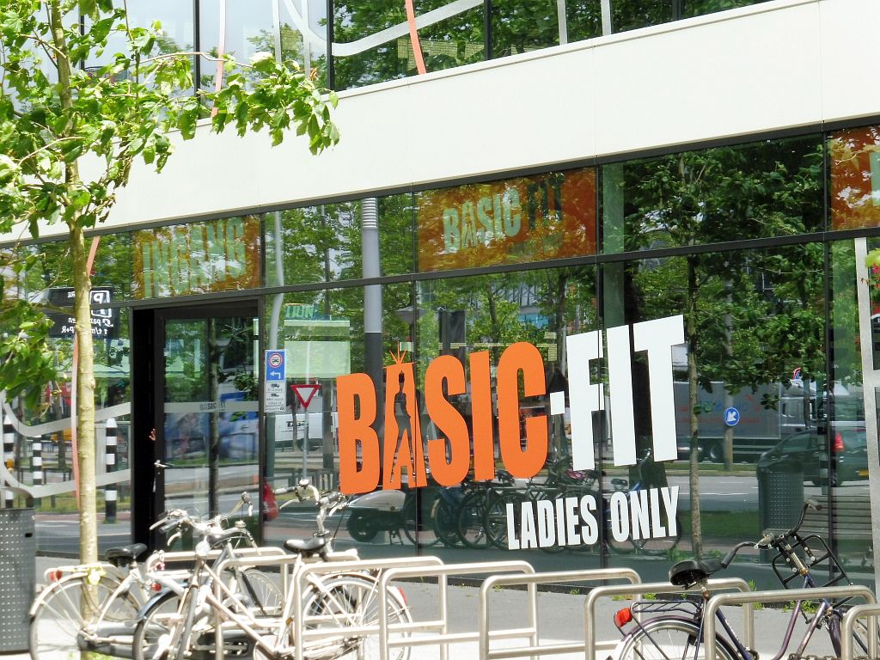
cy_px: 330
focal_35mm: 122
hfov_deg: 16.1
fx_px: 3101
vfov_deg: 12.1
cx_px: 440
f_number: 6.3
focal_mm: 21.8
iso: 100
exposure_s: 1/125
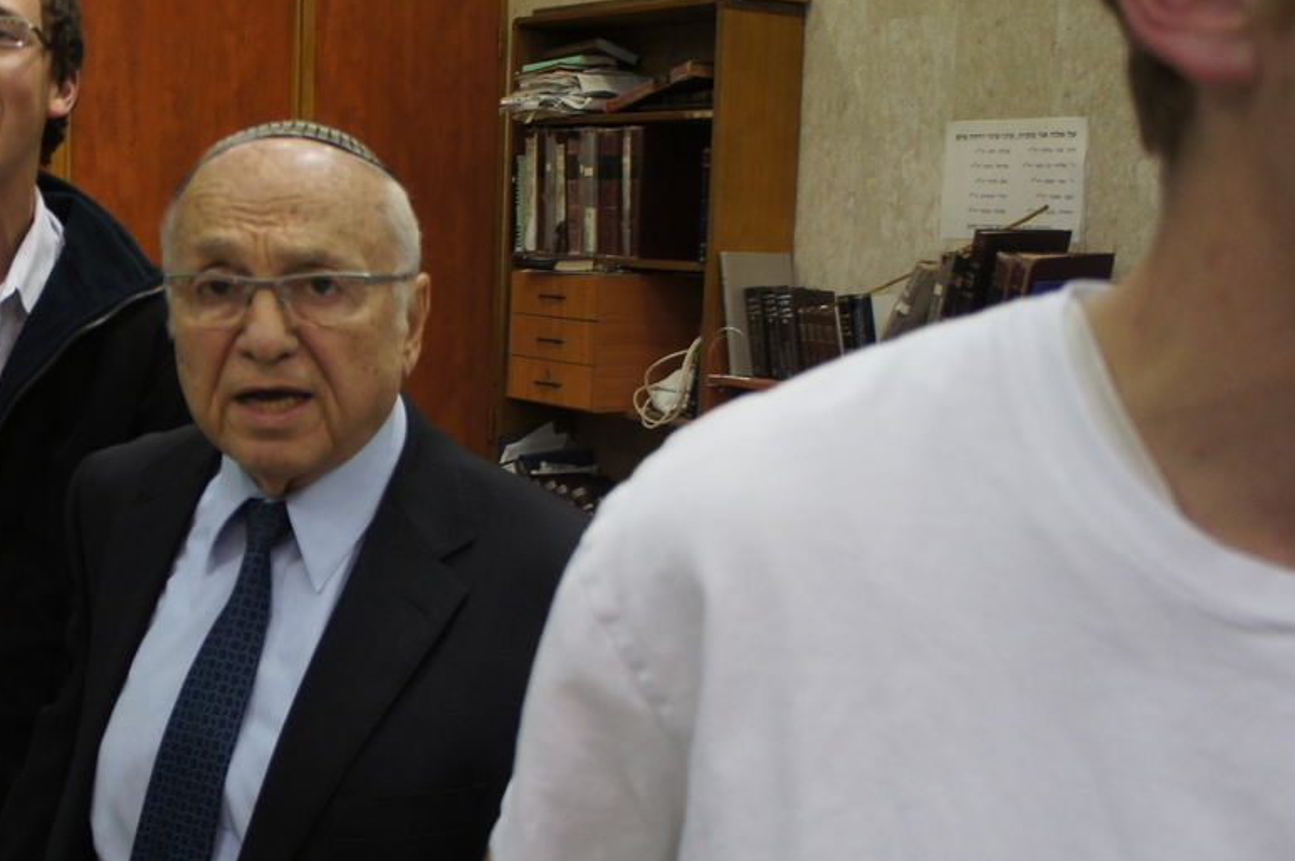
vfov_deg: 27.4
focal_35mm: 49
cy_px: 503
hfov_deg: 38.1
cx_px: 170
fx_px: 1761
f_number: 3.5
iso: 800
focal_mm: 18
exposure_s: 1/80
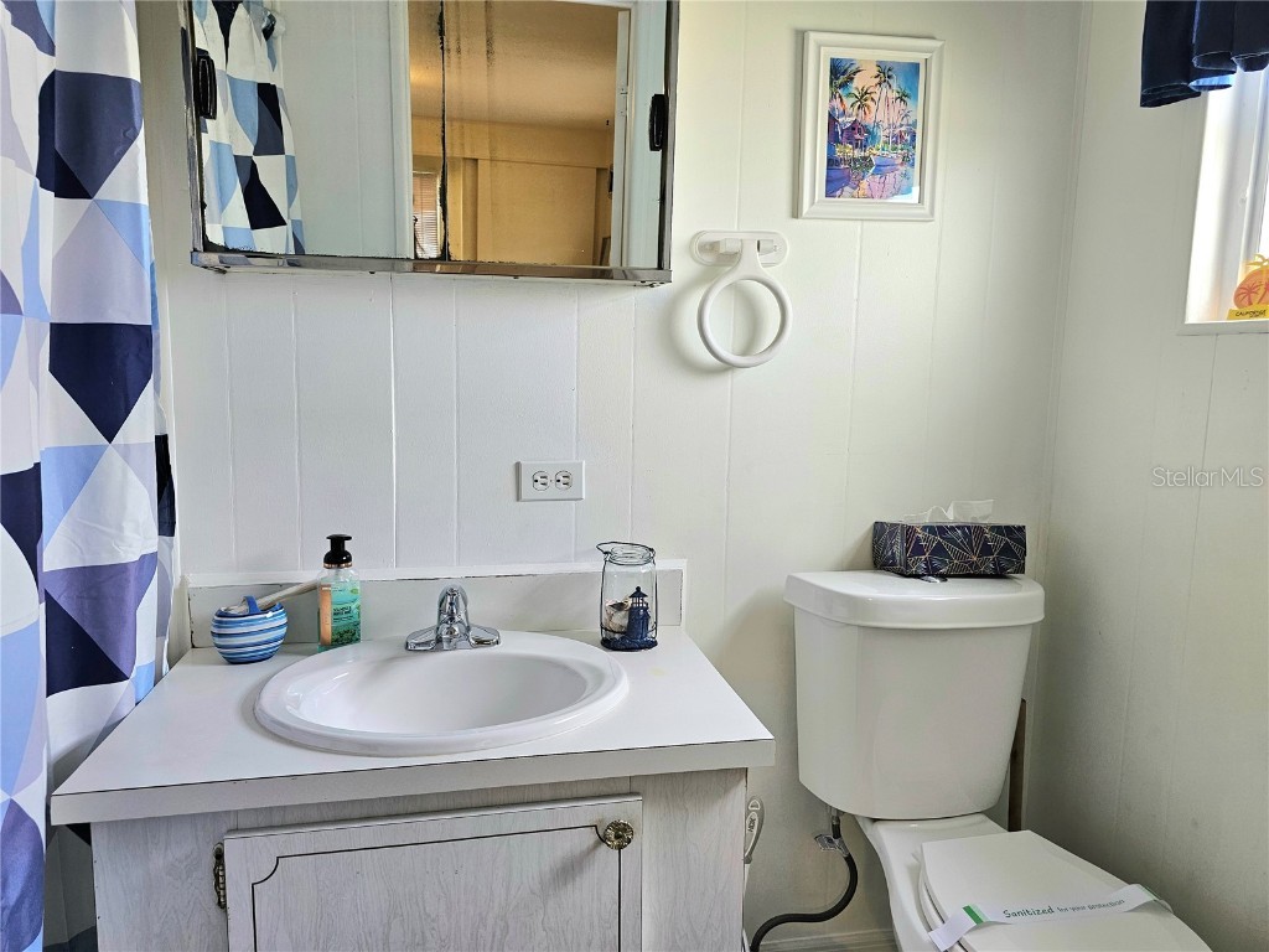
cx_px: 634
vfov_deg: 58.9
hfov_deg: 73.9
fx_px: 843
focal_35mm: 23
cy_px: 476
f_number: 1.7
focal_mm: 6.3
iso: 160
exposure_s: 1/120
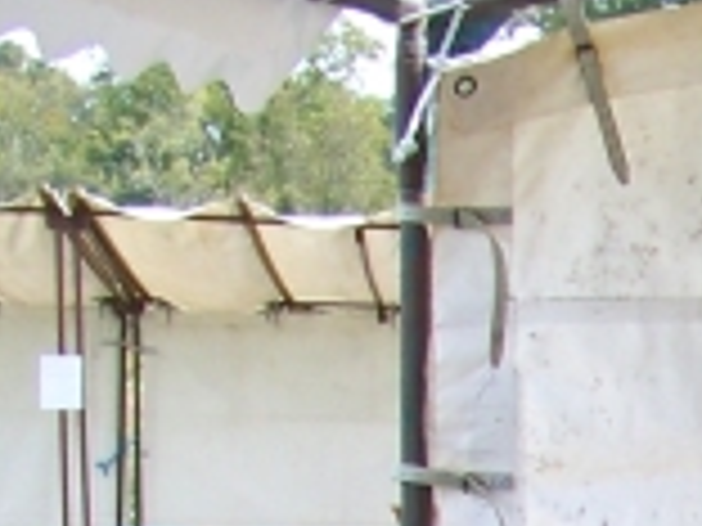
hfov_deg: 8.7
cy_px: 1497
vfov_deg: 6.4
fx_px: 4380
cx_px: 1346
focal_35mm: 216
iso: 100
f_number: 2.8
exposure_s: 1/250
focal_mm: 5.85
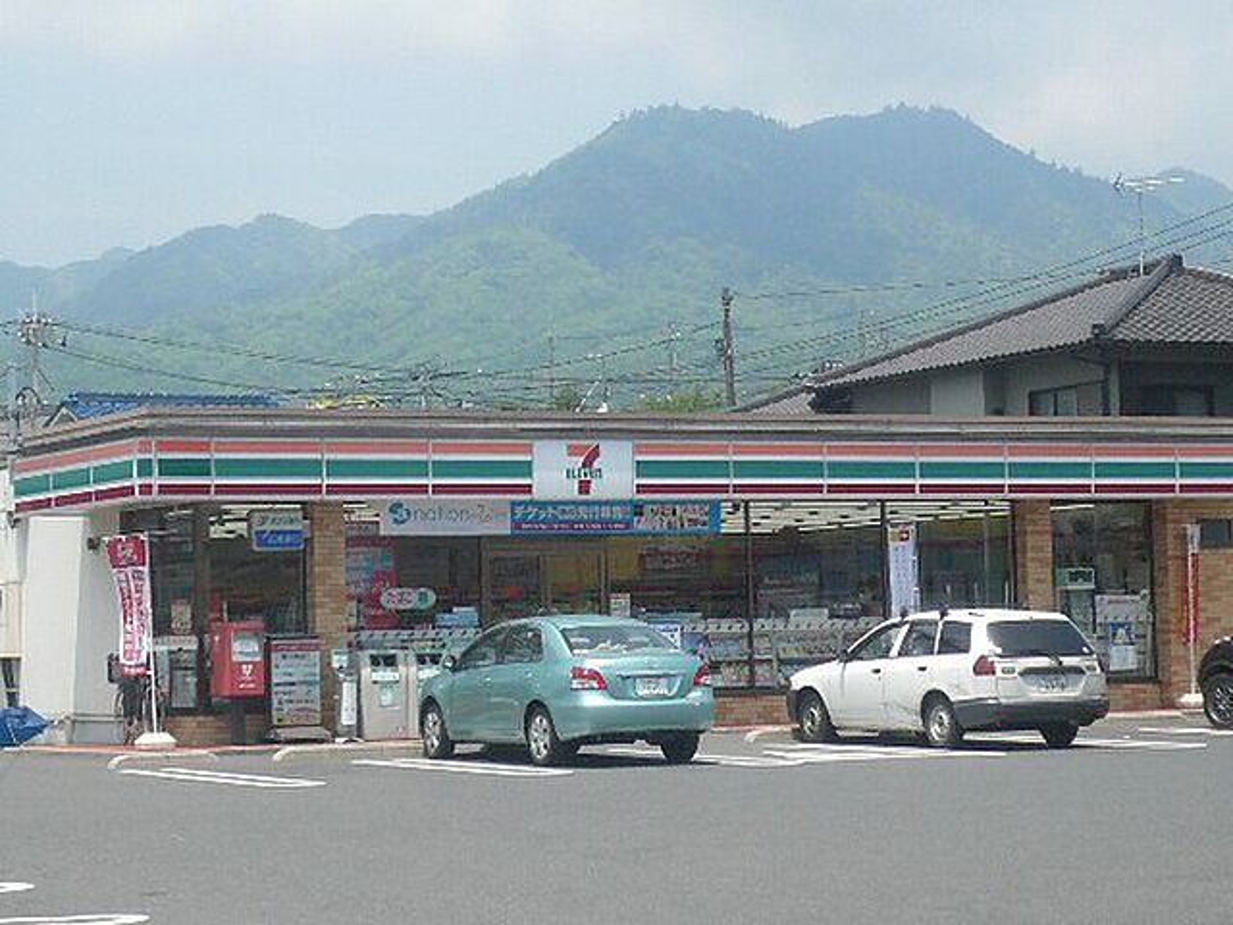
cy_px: 462
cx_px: 616
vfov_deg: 14.5
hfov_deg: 19.3
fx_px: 3633
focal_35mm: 102
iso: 125
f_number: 4.3
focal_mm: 11.2
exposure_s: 1/800
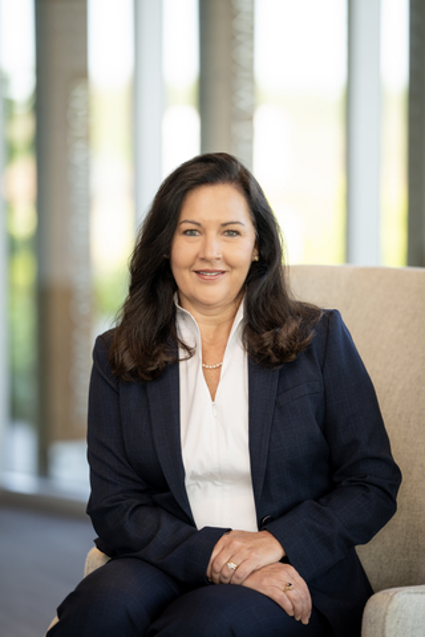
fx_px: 2390
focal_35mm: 135
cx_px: 212
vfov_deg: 15.2
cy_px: 318
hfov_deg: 10.2
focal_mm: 135
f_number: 1.8
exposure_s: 1/640
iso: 400
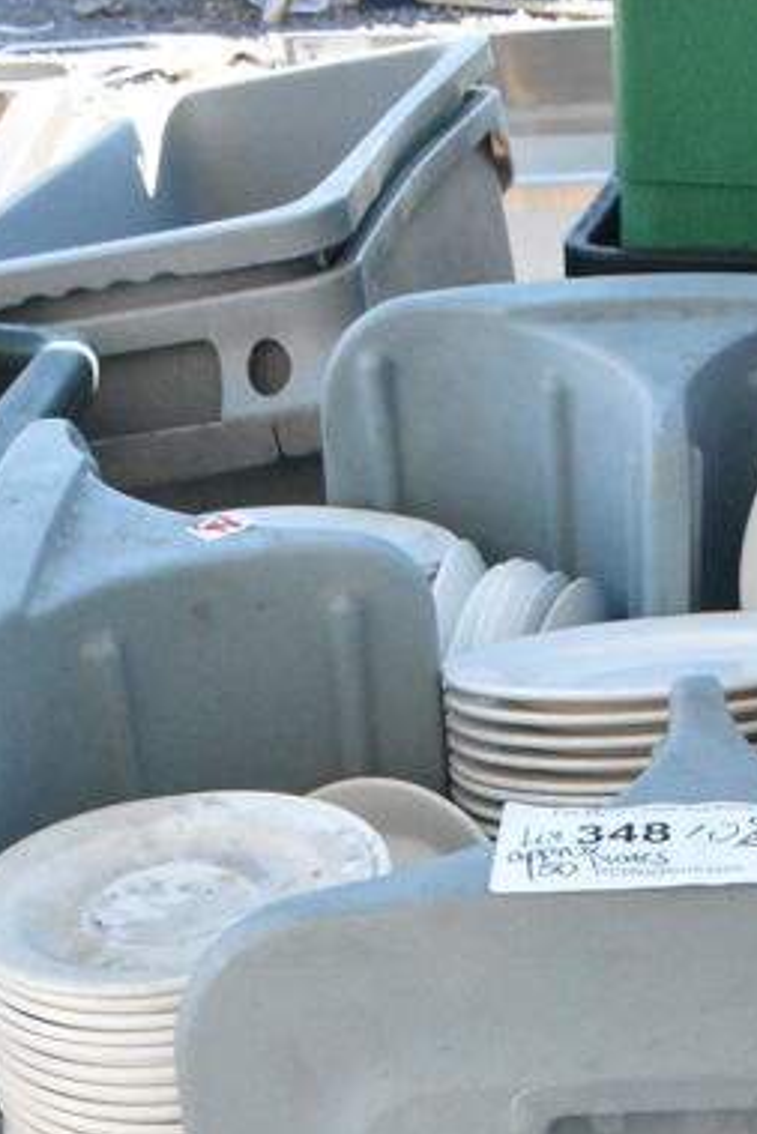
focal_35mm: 65
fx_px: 2048
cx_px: 607
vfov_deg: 28.2
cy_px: 1243
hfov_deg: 20.7
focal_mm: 18
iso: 6400
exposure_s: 1/800
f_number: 14
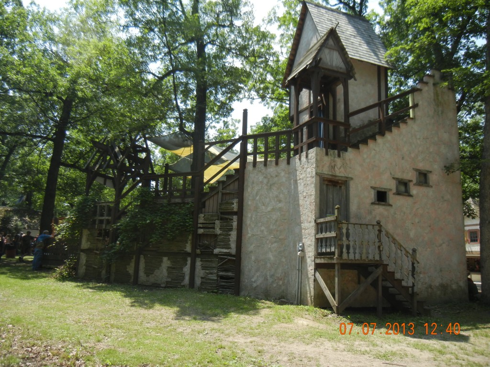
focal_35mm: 30
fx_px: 425
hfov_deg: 60.0
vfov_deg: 46.8
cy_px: 184
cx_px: 245
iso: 160
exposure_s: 1/678
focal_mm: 5.4
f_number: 3.5
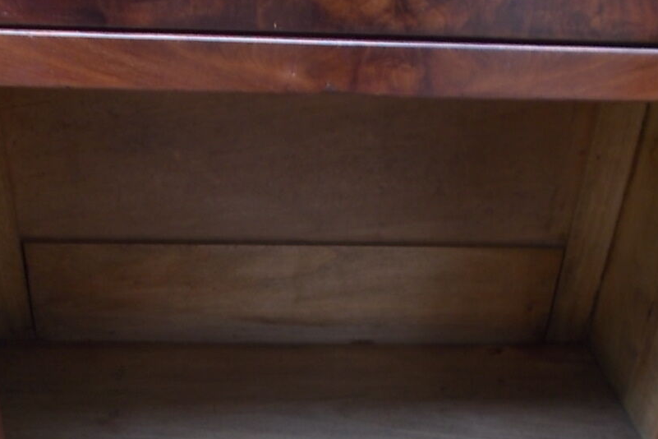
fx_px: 987
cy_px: 490
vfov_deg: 23.4
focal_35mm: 54
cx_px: 325
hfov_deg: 36.9
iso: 100
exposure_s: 1/25
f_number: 3.2
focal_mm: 4.6
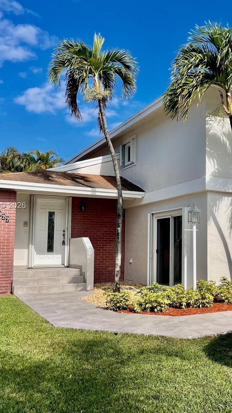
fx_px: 416
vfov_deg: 52.8
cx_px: 195
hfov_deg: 30.2
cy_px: 206
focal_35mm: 38
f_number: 1.6
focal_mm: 5.1
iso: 32
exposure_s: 1/5917
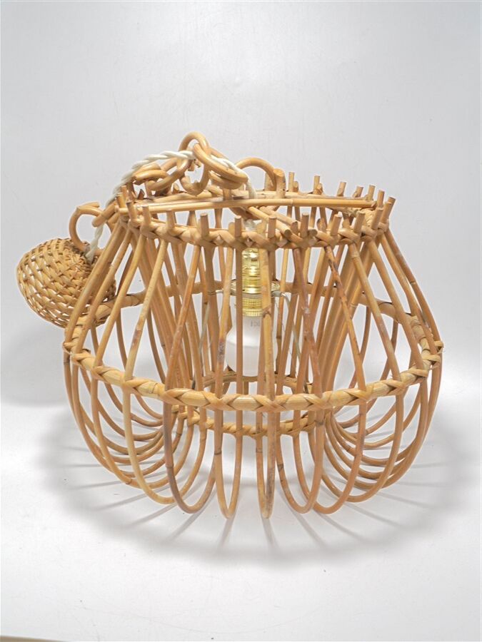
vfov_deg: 43.9
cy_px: 321
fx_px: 798
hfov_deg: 33.6
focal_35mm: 43
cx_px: 241
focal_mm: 7.8
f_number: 4.5
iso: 100
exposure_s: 1/30
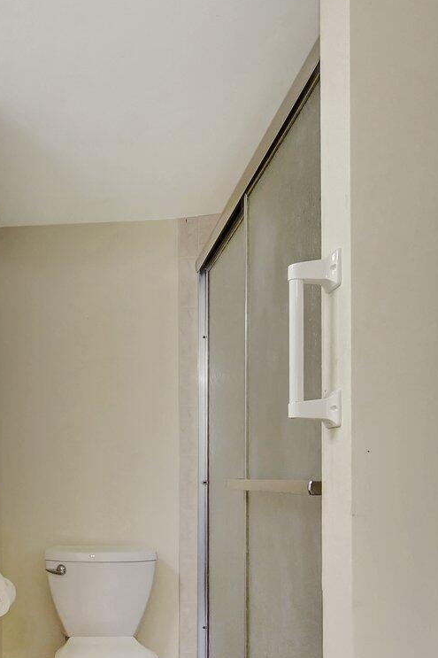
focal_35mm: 31
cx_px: -11
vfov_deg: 57.6
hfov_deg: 37.3
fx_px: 566
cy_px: 483
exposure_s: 1/25
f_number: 9
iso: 1000
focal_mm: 10
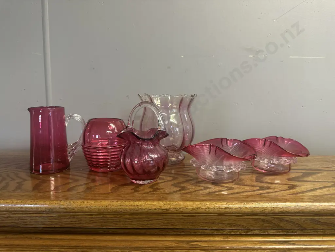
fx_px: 232
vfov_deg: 56.8
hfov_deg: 71.6
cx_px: 168
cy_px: 126
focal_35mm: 24
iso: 125
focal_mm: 6.86
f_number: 1.78
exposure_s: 1/50
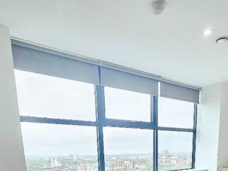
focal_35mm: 34
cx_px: 122
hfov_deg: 53.9
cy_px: 206
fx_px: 224
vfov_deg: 33.7
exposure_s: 1/50
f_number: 2.2
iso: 50
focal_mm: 1.74
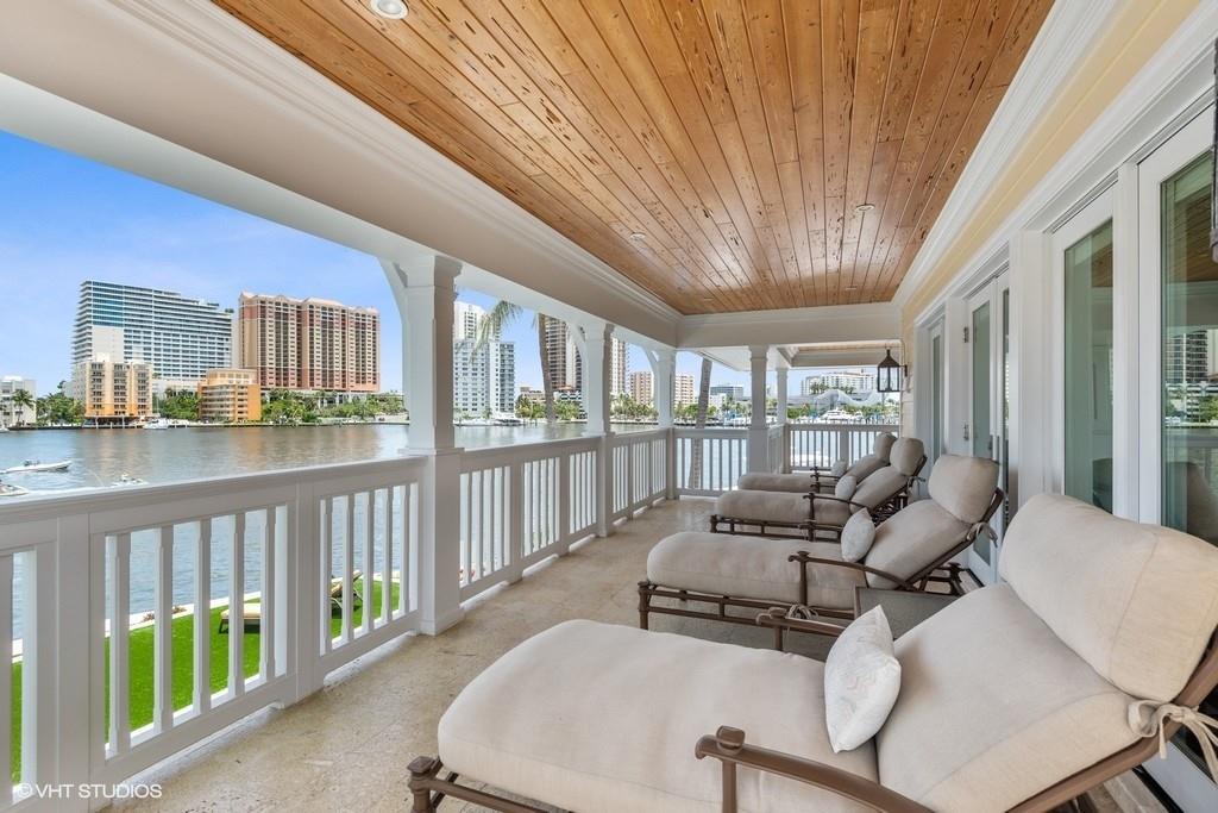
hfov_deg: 96.7
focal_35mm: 16
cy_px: 406
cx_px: 609
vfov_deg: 73.8
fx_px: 541
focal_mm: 16
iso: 250
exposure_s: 1/160
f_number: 8
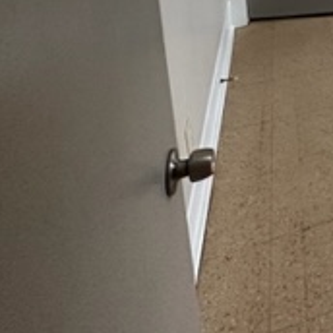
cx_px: 496
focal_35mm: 46
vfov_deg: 28.3
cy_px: -128
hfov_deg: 26.7
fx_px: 501
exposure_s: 1/120
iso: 250
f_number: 2.2
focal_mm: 2.22
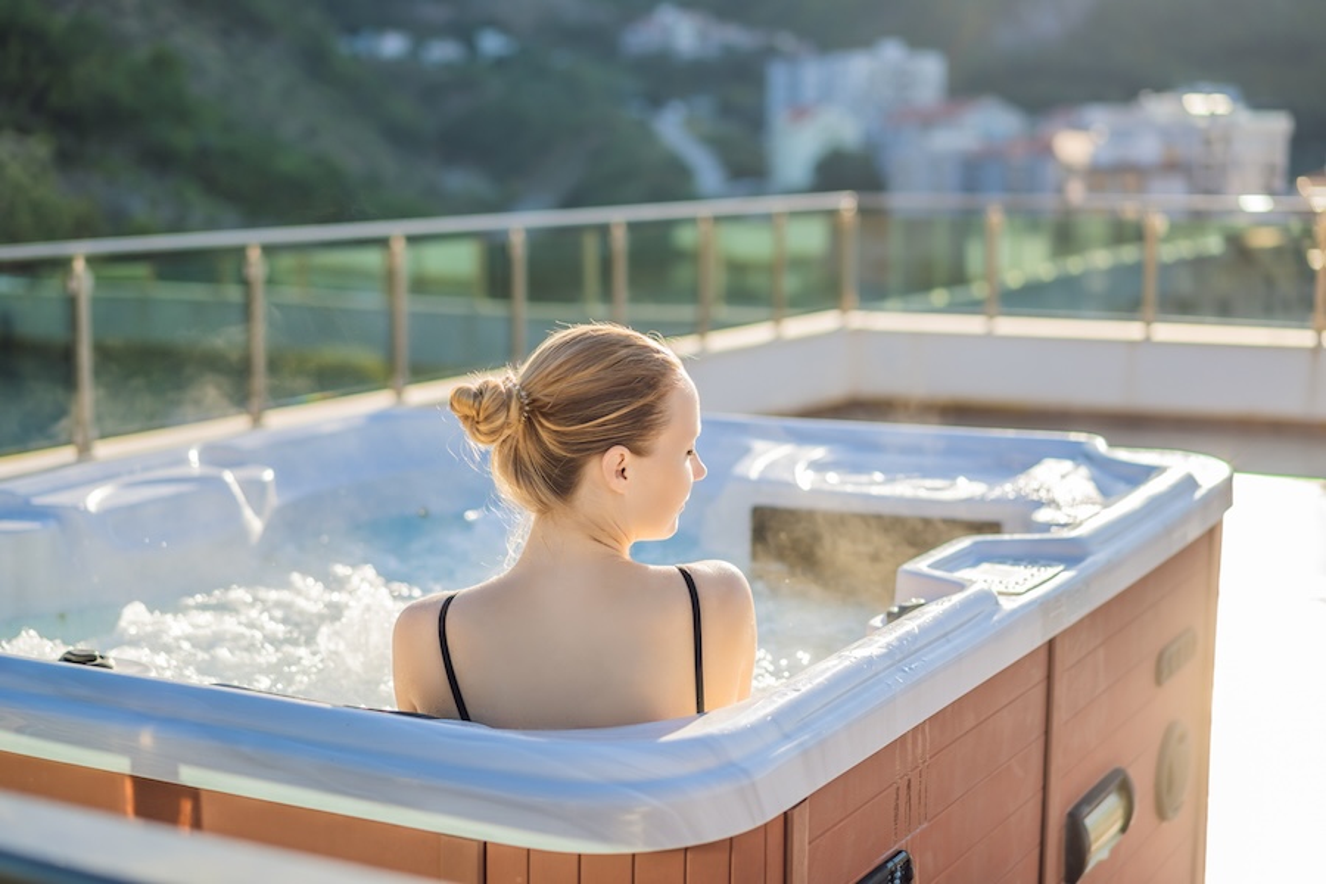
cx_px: 663
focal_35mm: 55
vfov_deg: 24.6
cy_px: 442
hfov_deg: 36.2
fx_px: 2026
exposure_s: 1/2000
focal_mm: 55
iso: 100
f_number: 2.2
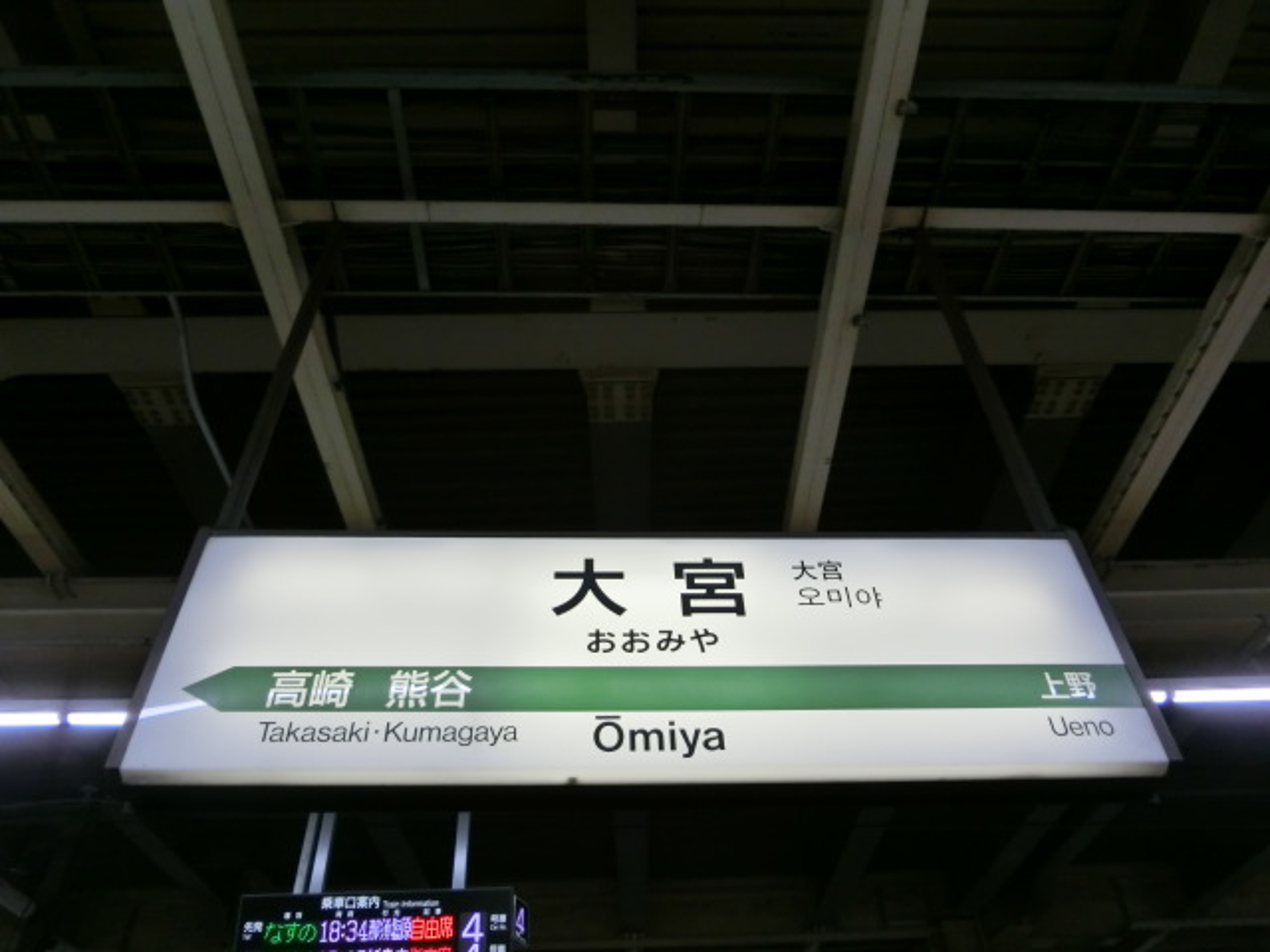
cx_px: 635
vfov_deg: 54.9
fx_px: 917
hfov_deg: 69.4
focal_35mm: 25
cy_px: 476
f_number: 3.5
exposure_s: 1/125
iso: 125
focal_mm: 4.5
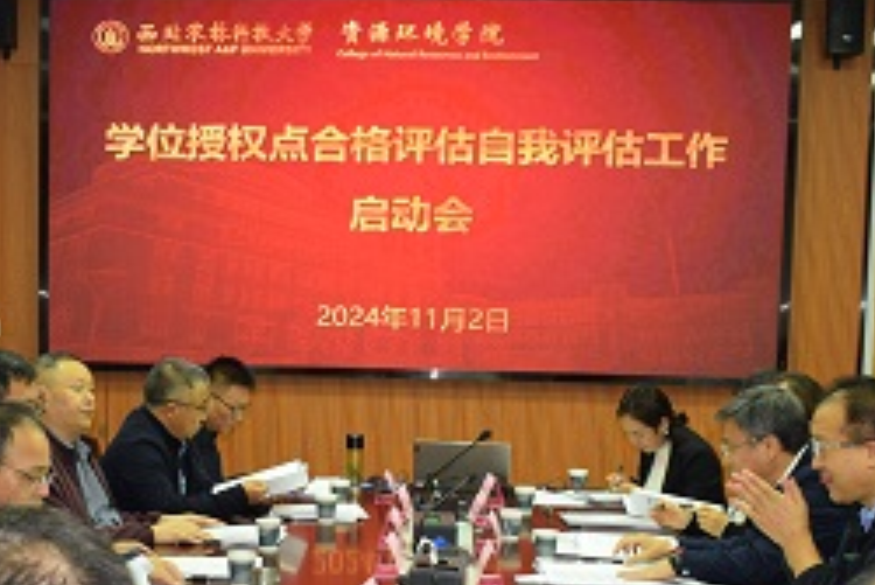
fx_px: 1532
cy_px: 485
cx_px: 329
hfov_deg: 31.7
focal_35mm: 63
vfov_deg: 21.3
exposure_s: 1/80
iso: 800
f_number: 4.5
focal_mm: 21
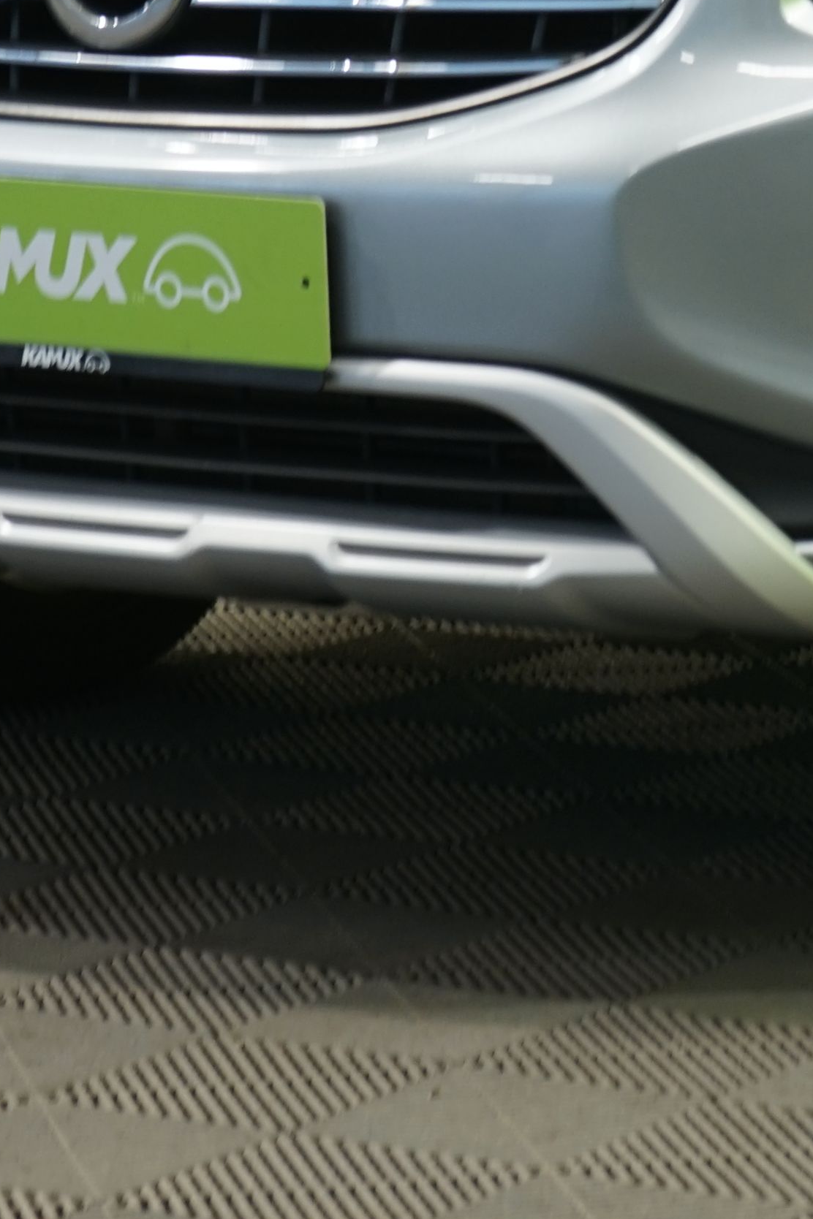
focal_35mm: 187
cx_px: 1153
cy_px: -221
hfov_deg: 7.2
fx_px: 6334
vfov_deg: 10.8
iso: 250
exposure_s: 1/10
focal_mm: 52
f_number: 5
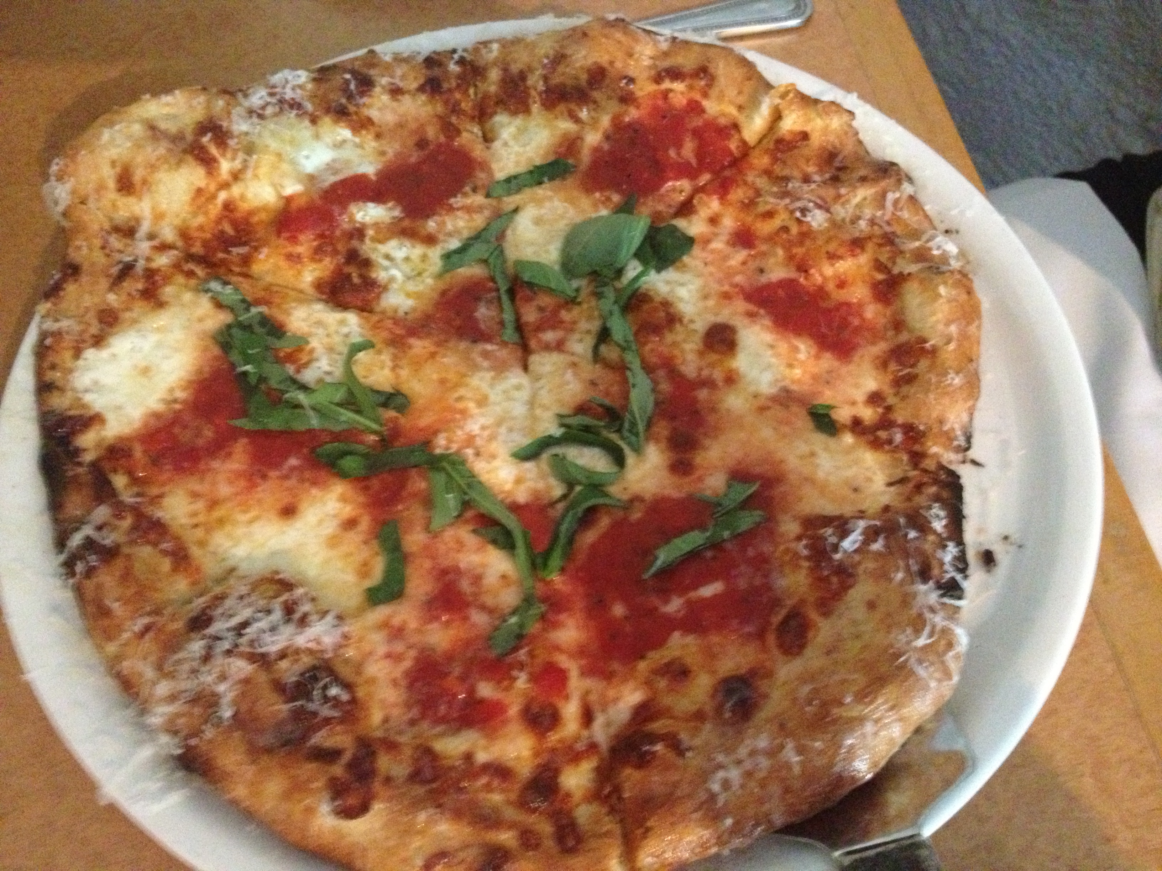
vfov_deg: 40.7
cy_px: 436
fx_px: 1175
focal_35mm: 35
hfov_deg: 52.6
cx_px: 581
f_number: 2.4
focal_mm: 4.28
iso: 800
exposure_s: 1/15
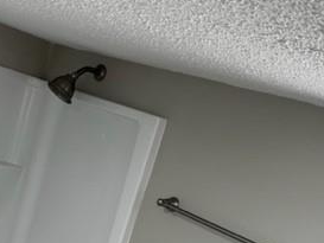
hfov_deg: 31.6
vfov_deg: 22.5
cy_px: 276
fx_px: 571
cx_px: 126
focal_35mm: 61
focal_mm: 5.1
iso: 64
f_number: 1.6
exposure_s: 1/132
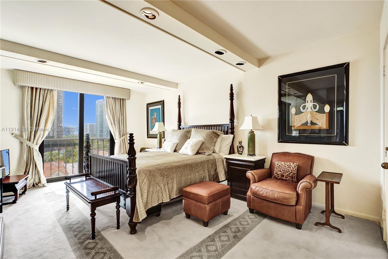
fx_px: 172
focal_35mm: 16
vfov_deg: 73.7
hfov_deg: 96.7
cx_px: 194
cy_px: 130
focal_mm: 16
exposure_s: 1/160
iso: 400
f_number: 4
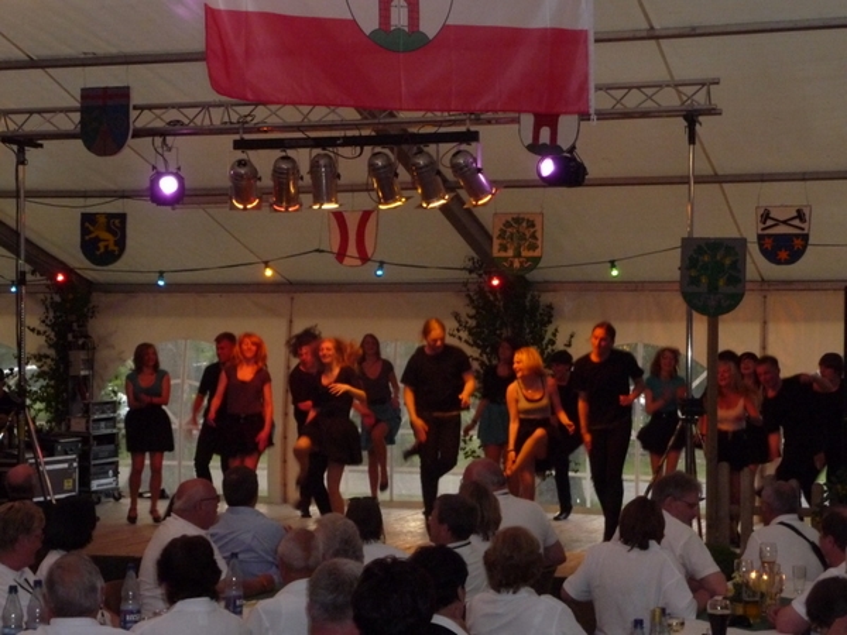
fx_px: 1762
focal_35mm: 72
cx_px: 424
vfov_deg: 20.4
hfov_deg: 27.0
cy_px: 318
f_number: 4.6
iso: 500
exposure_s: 1/40
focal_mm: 12.2
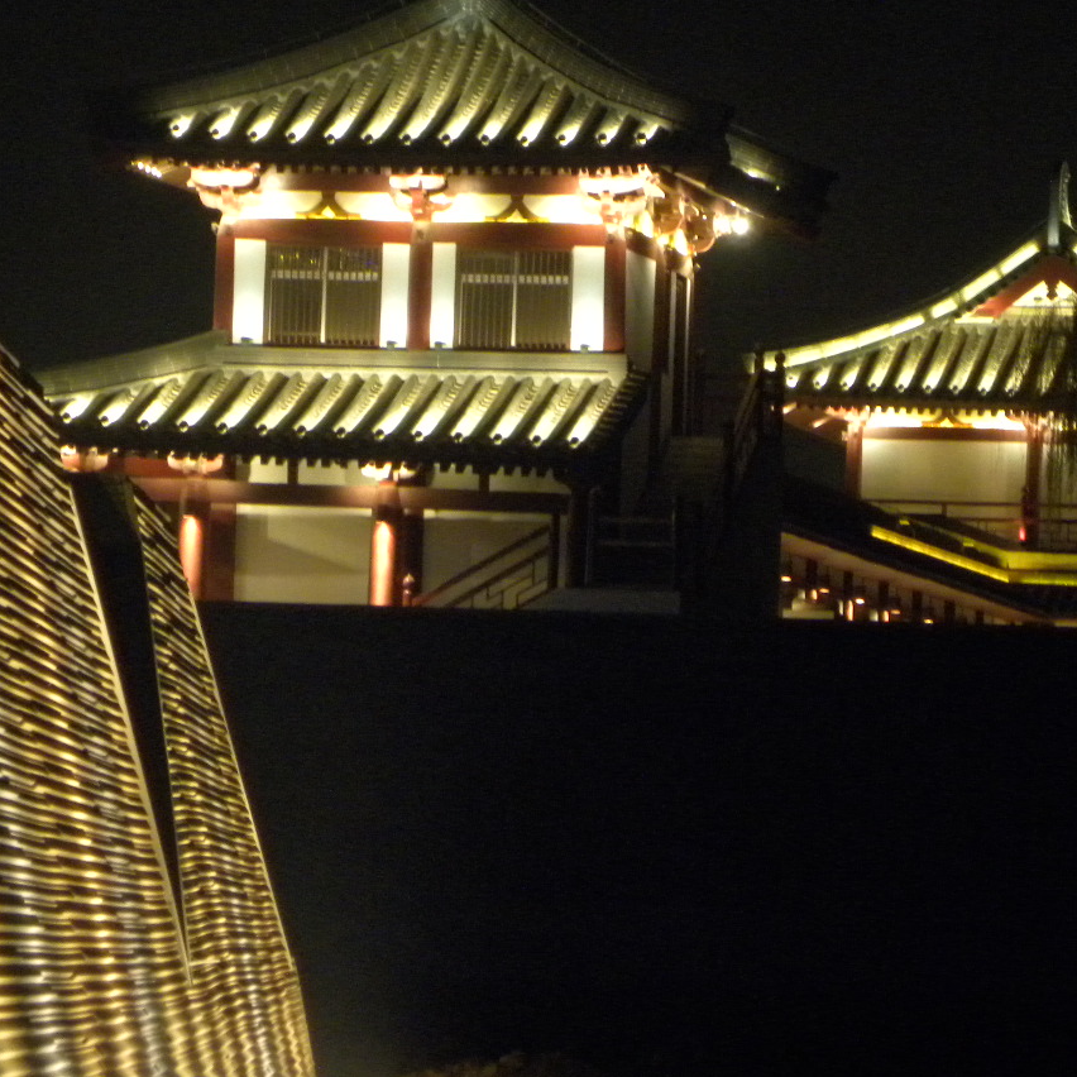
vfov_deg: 7.3
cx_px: 501
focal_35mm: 239
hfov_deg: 7.3
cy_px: 445
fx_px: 8413
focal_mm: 25.7
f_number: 4.5
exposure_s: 1/7.1
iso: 400
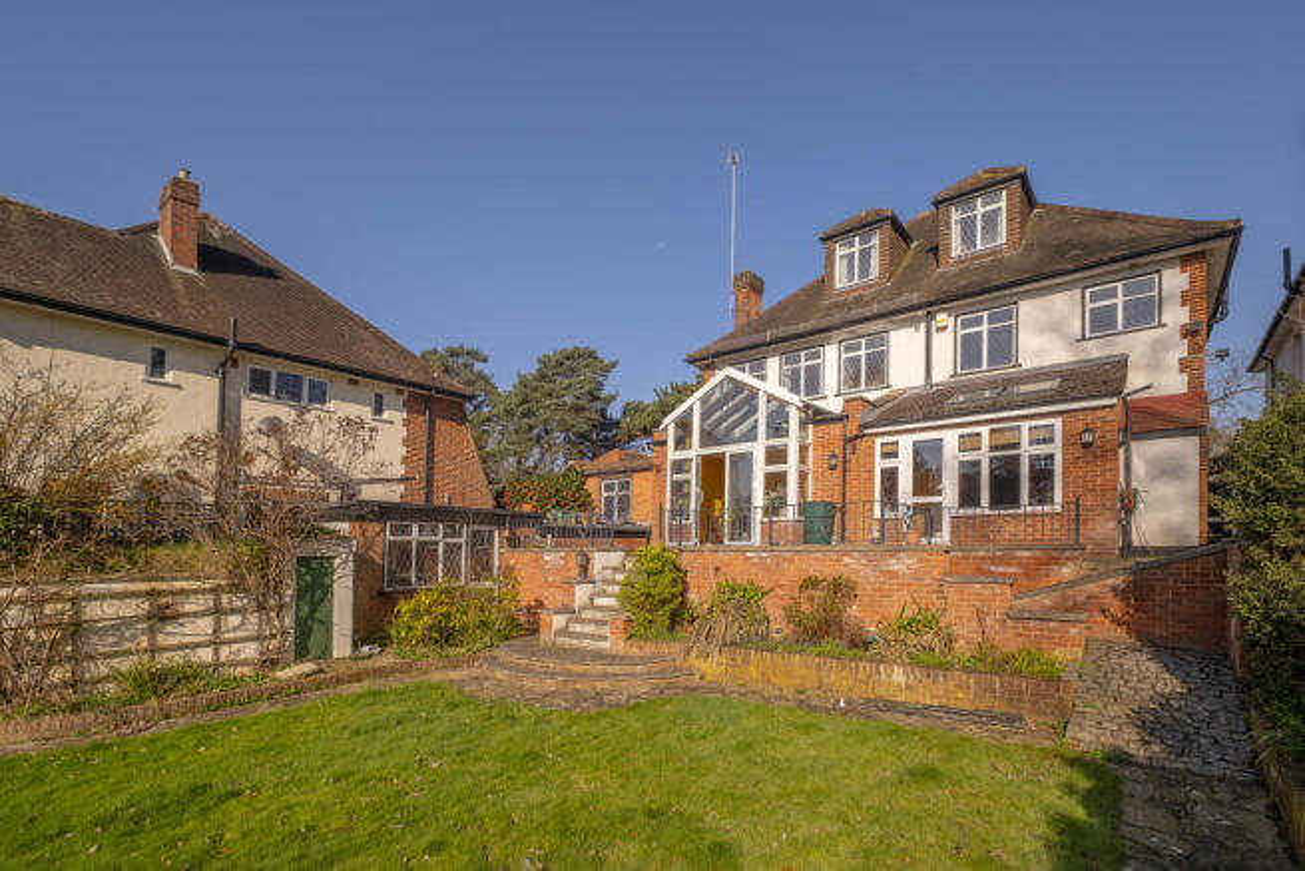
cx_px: 652
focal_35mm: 15
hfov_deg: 100.4
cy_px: 436
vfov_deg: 77.4
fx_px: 544
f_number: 6.4
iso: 400
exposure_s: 1/800
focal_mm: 10
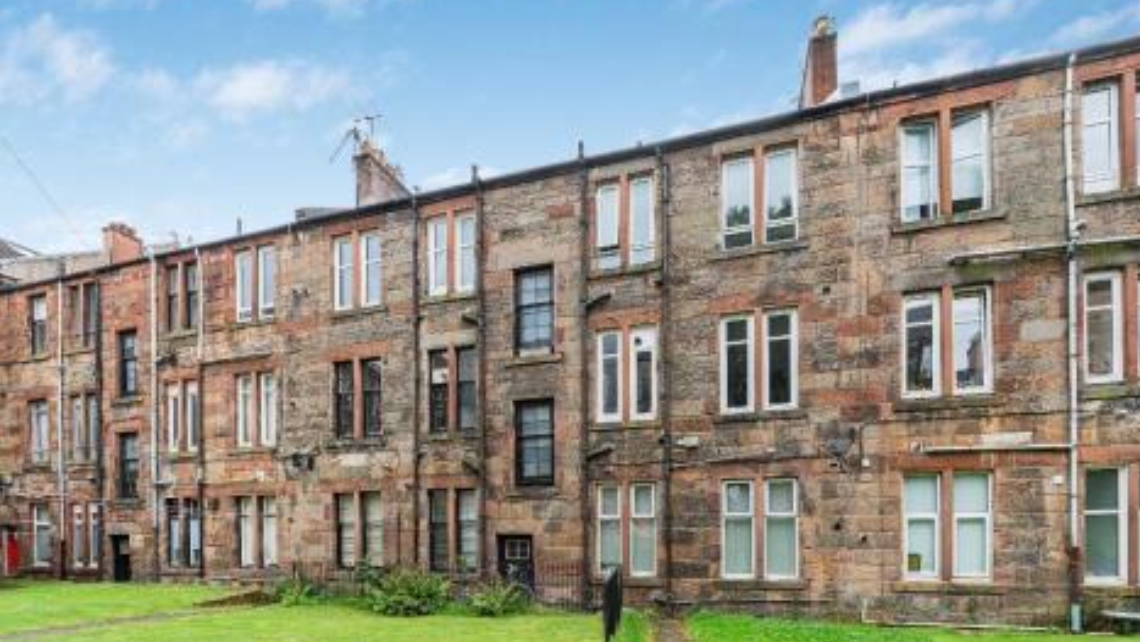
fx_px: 487
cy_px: 358
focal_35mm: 16
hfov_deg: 99.0
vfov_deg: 66.6
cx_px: 579
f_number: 10
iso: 200
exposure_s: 1/15
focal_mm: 15.1
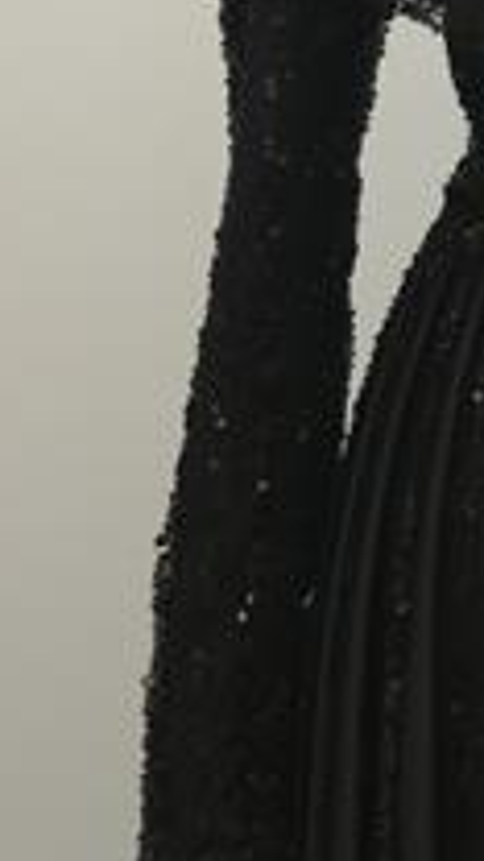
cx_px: 761
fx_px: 2989
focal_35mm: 131
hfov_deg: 9.0
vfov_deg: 15.9
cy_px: -70
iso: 64
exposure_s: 1/885
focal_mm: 6.76
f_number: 1.78
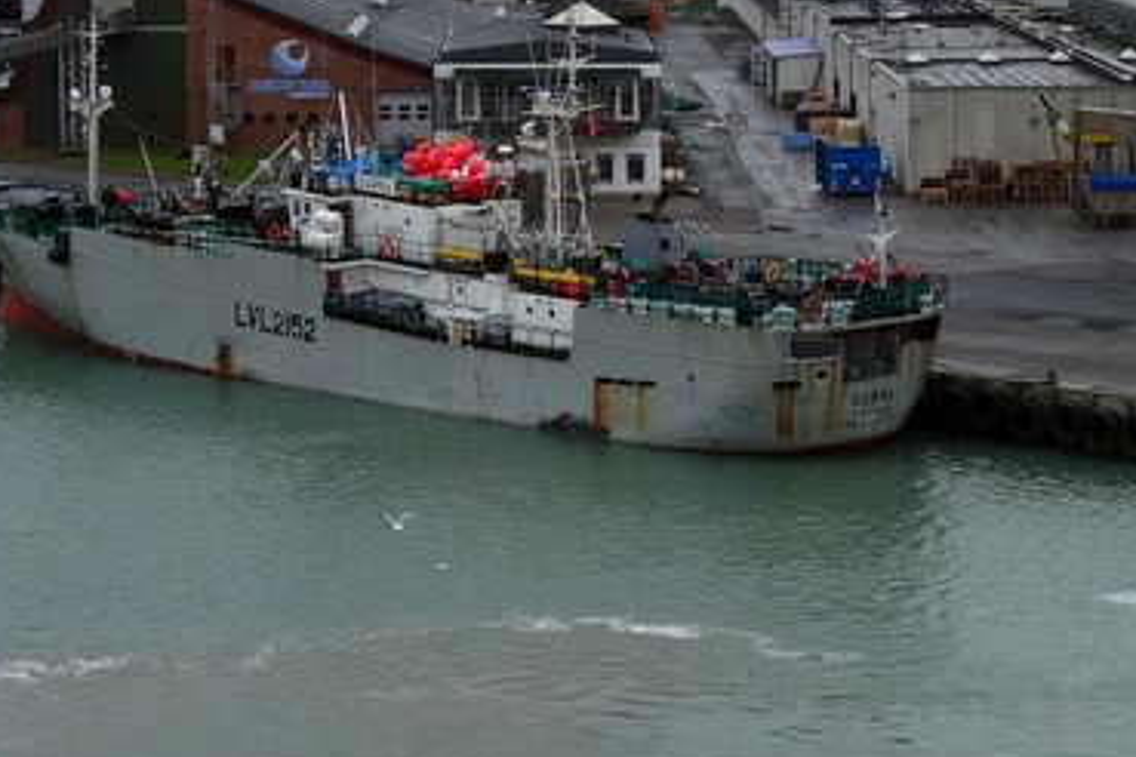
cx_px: 1044
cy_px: 12
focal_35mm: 125
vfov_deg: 10.9
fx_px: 3944
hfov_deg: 16.2
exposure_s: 1/250
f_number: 5.6
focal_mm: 14.93
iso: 125
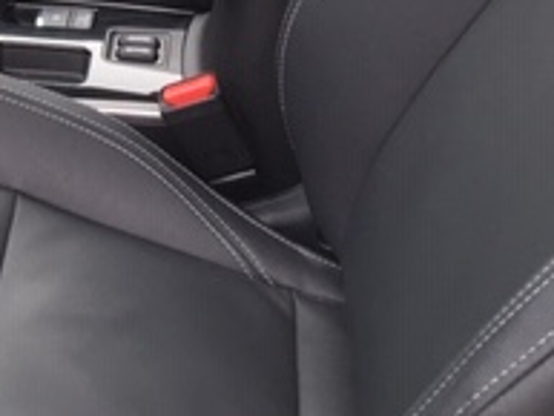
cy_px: -195
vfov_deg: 14.5
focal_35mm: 96
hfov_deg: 19.3
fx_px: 1537
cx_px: -112
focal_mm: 4.15
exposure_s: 1/120
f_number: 2.2
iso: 32
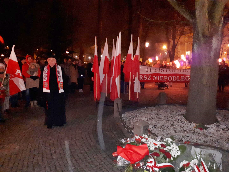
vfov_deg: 51.4
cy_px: 86
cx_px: 114
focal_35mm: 27
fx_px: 179
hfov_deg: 65.3
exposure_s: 1/17
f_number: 1.9
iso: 800
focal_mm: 3.6
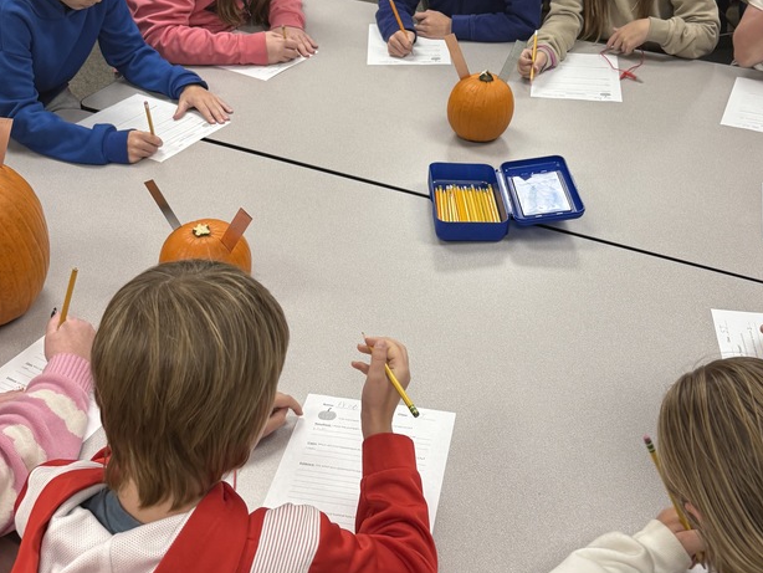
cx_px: 437
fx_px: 882
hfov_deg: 46.6
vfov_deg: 35.8
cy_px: 211
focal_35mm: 40
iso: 125
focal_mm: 6.76
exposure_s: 1/60
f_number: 1.78
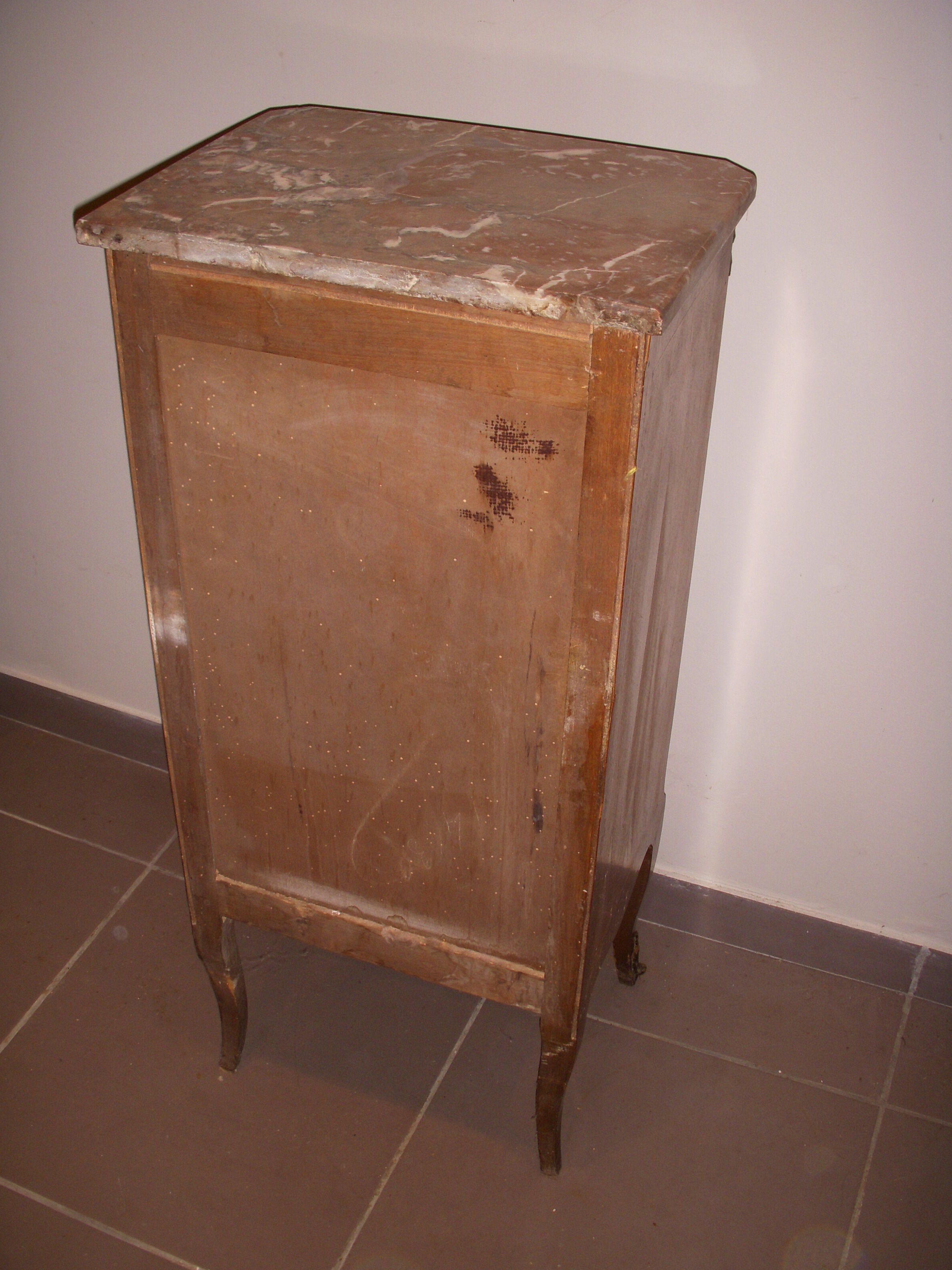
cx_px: 467
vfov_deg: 47.9
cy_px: 641
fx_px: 1430
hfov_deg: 36.8
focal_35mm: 39
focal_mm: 6.3
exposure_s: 1/30
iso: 100
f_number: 3.3
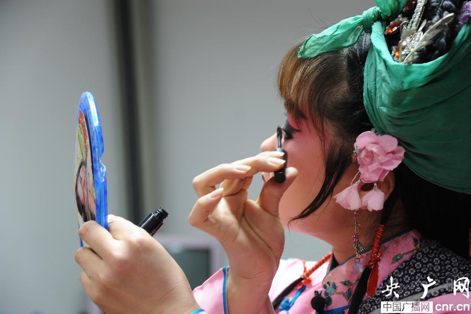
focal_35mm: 105
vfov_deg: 13.0
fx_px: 1373
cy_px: 157
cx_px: 236
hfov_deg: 19.5
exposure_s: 1/13
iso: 1000
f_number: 5.3
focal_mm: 105
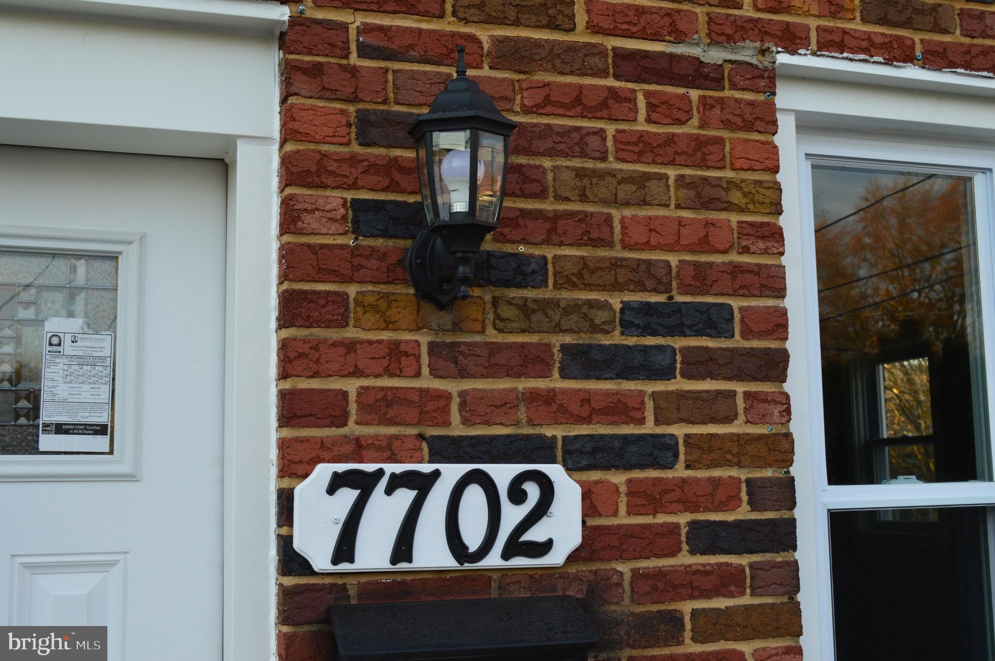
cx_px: 498
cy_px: 330
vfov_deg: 29.8
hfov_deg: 43.6
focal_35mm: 45
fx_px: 1242
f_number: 9
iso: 400
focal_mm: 30
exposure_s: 1/125
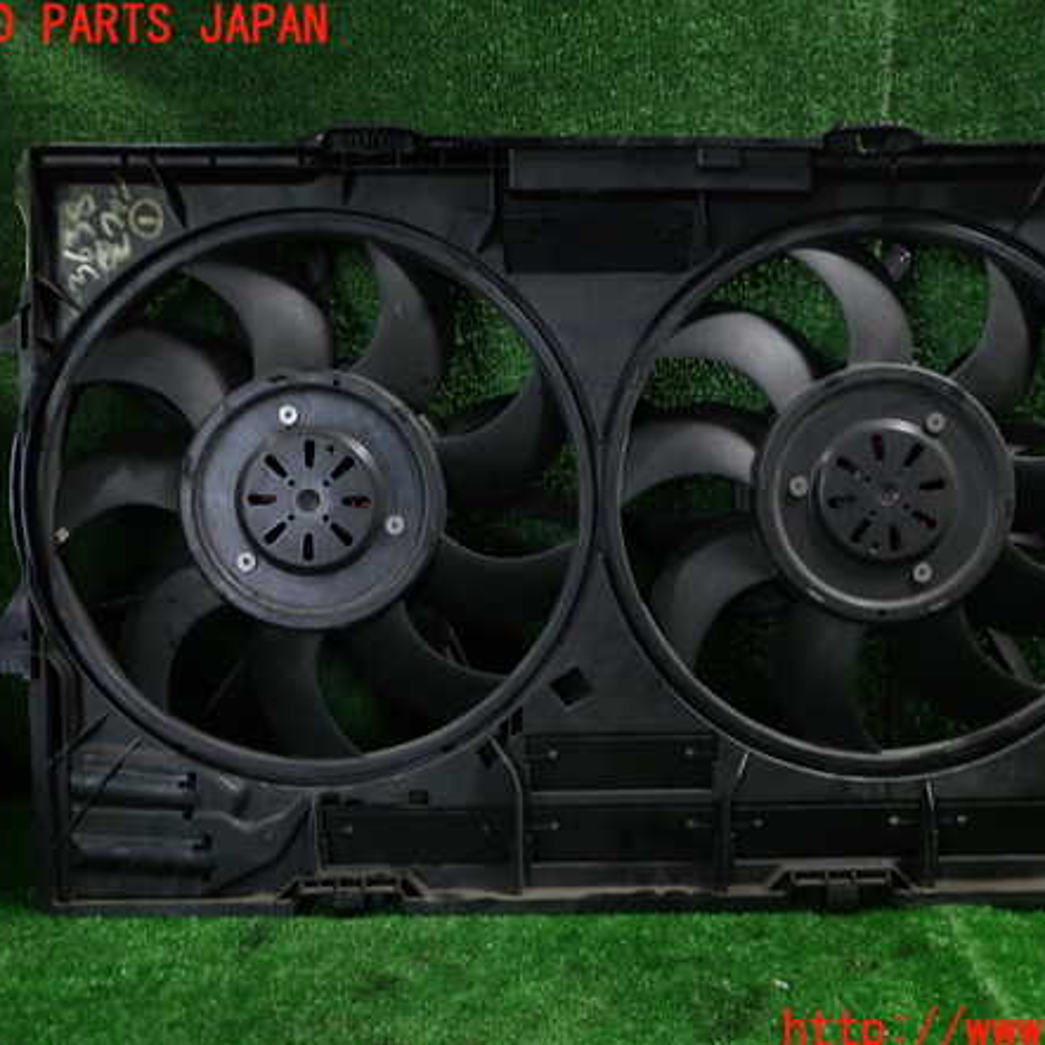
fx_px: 1230
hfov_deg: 45.9
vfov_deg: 46.0
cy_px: 530
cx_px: 608
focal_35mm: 36
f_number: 2.3
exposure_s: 1/30
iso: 200
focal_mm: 5.4
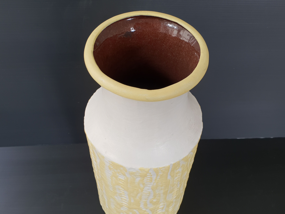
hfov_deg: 67.3
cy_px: 107
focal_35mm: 26
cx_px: 142
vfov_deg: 53.1
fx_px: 214
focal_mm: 4.3
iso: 64
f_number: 2.4
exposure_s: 1/50
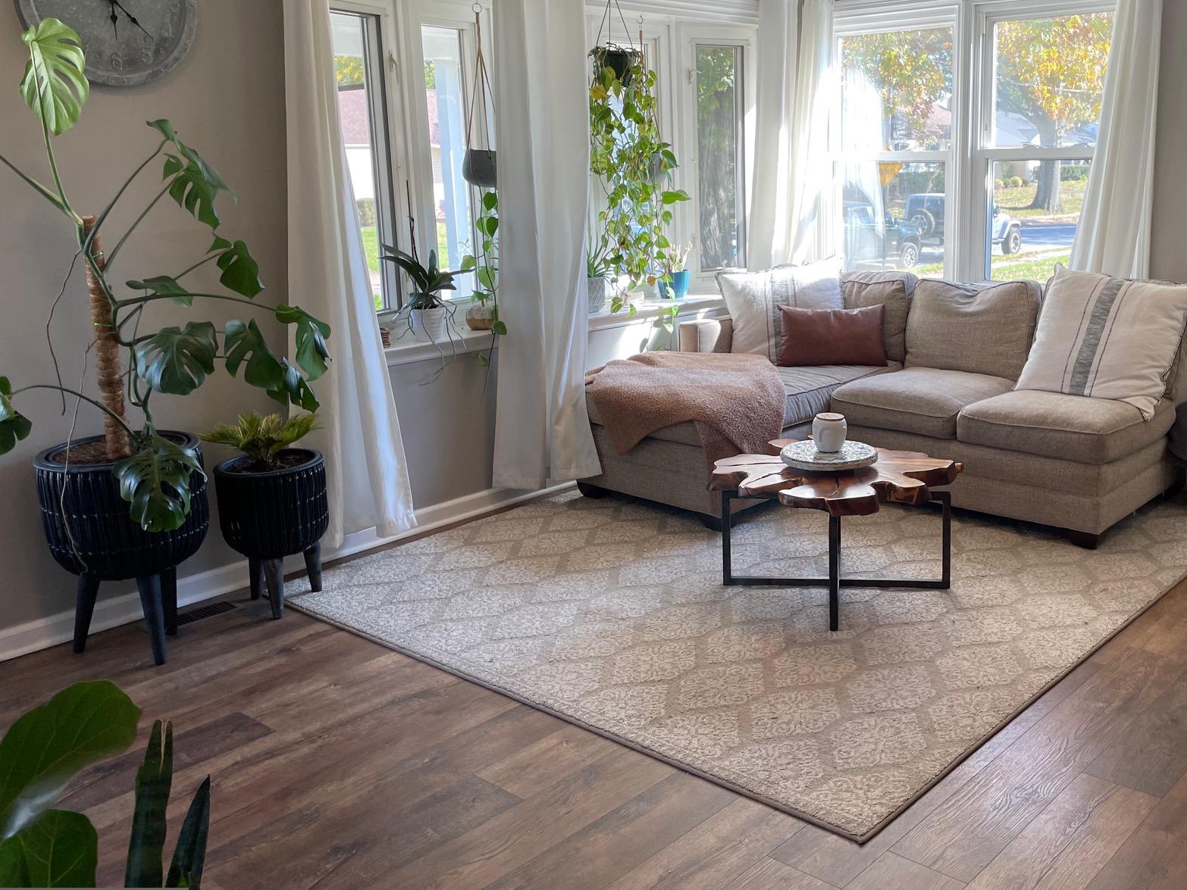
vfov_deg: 41.7
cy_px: 368
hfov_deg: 53.1
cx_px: 775
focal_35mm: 34
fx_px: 1166
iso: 40
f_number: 1.6
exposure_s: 1/120
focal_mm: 4.2
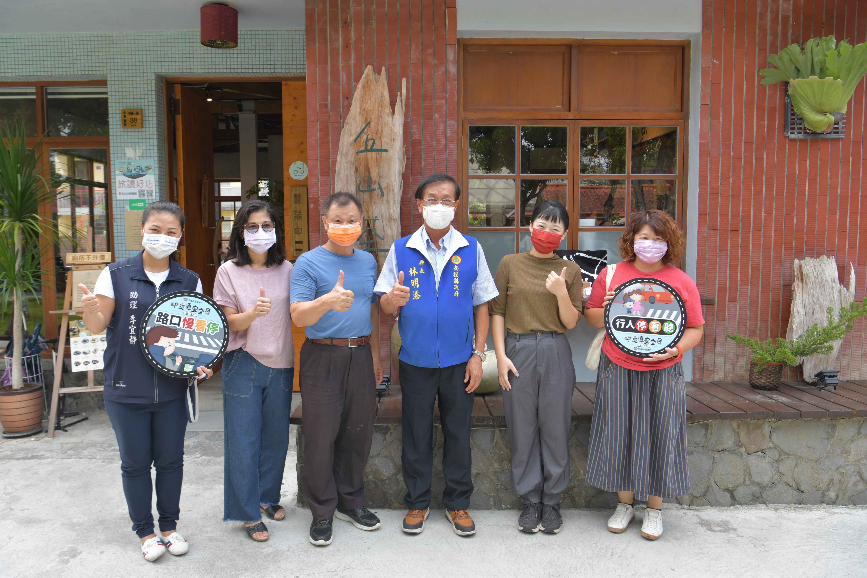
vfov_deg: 45.0
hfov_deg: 63.7
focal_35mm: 29
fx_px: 698
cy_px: 289
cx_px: 434
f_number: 8
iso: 250
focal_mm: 29
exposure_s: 1/125
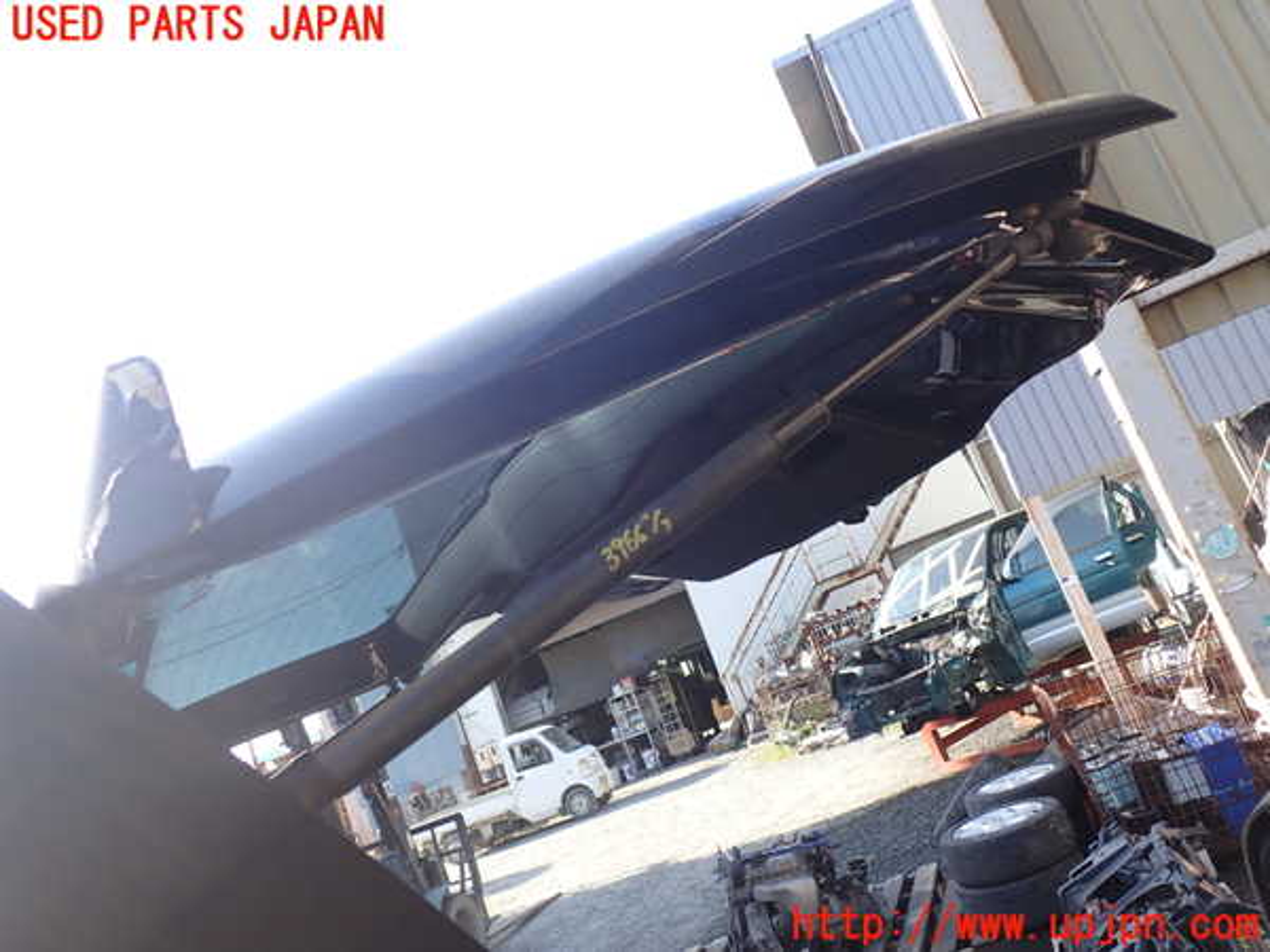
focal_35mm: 30
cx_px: 635
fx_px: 1101
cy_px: 476
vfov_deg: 46.8
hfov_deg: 60.0
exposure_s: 1/200
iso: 100
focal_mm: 5.4
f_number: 3.2
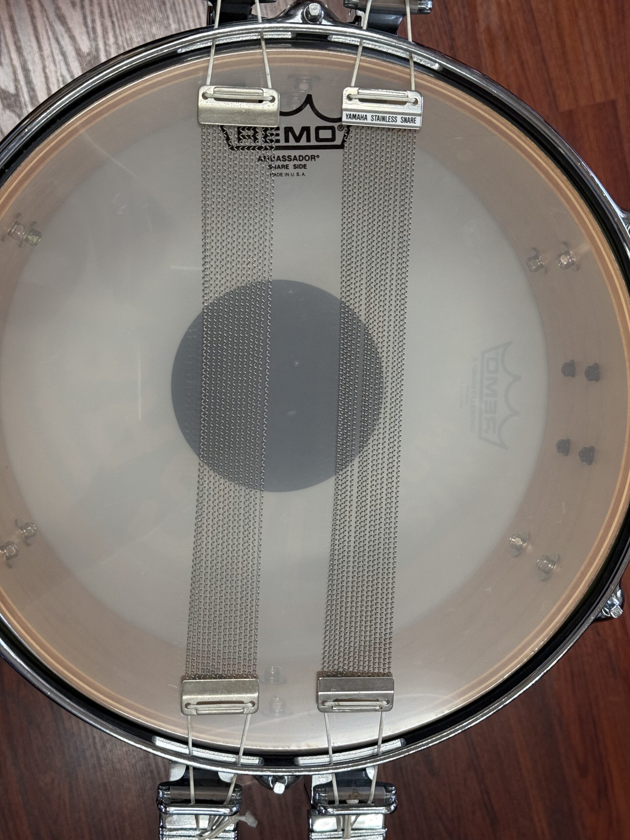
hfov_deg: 30.3
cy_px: 420
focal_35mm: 48
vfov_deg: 39.7
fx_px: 1165
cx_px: 315
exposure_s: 1/60
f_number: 1.78
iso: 100
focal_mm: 6.76
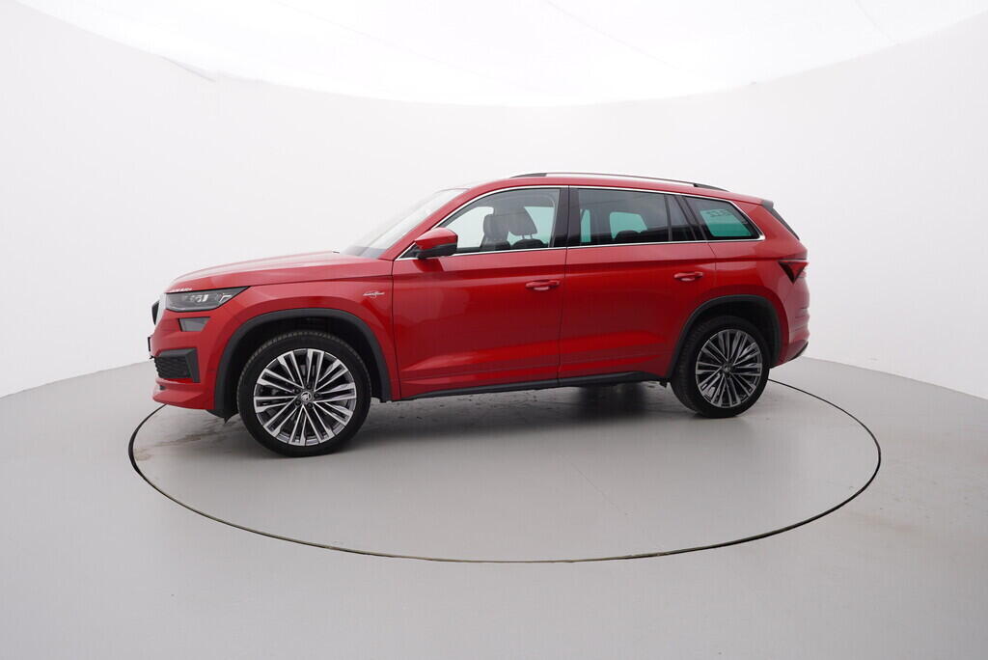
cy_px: 330
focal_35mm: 22
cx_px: 494
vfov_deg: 56.2
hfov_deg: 77.3
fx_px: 618
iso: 200
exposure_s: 1/80
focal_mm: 15
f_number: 5
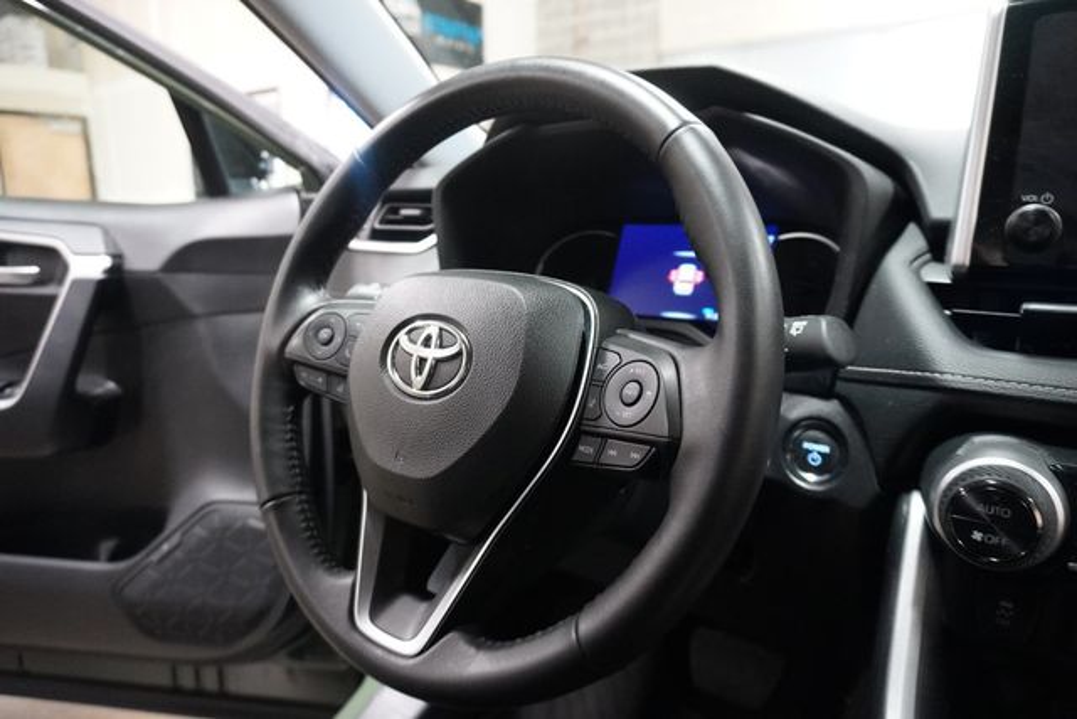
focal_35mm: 24
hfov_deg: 73.7
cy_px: 360
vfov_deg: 53.2
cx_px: 538
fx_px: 718
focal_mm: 16
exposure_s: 1/60
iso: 6400
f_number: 3.5
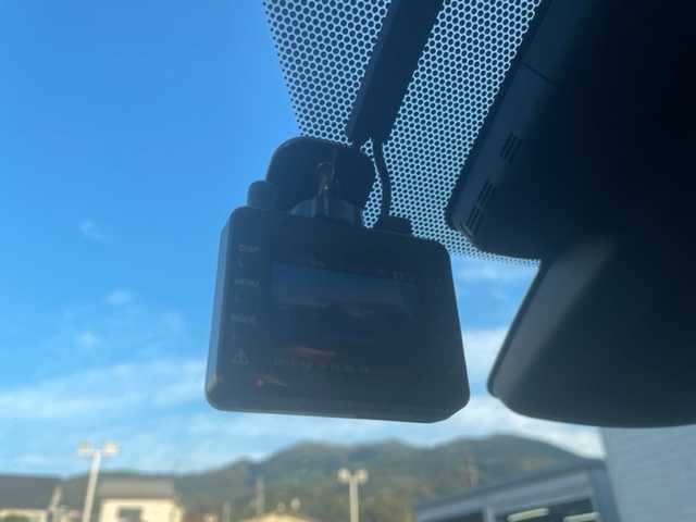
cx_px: 348
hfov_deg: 67.3
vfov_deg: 53.1
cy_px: 261
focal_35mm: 26
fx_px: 523
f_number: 1.6
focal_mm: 4.2
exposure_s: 1/836
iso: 32
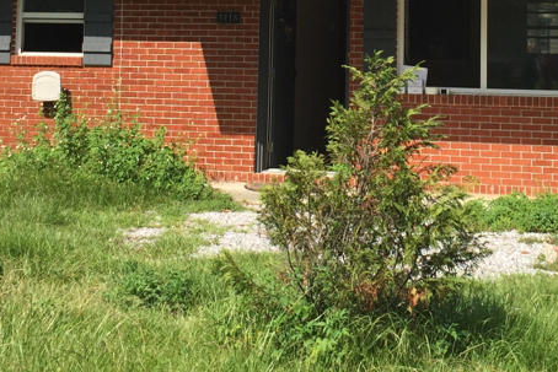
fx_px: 1178
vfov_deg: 17.4
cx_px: 369
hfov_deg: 26.5
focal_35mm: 76
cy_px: -34
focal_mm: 4.15
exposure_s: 1/1647
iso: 32
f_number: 2.2
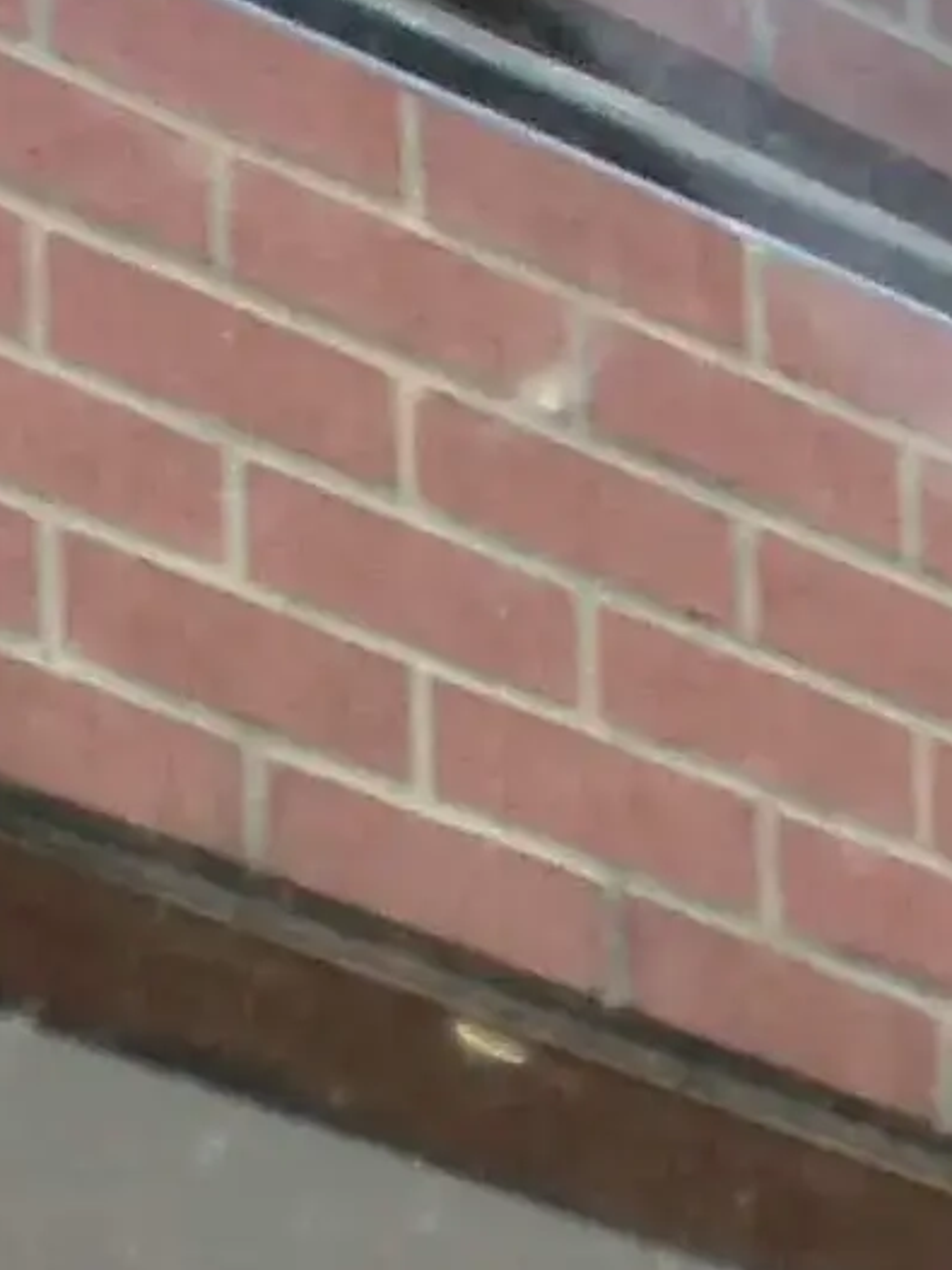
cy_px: 4861
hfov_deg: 9.4
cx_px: 701
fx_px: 5796
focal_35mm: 158
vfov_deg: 8.2
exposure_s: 1/177
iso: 100
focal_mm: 3.46
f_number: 2.2
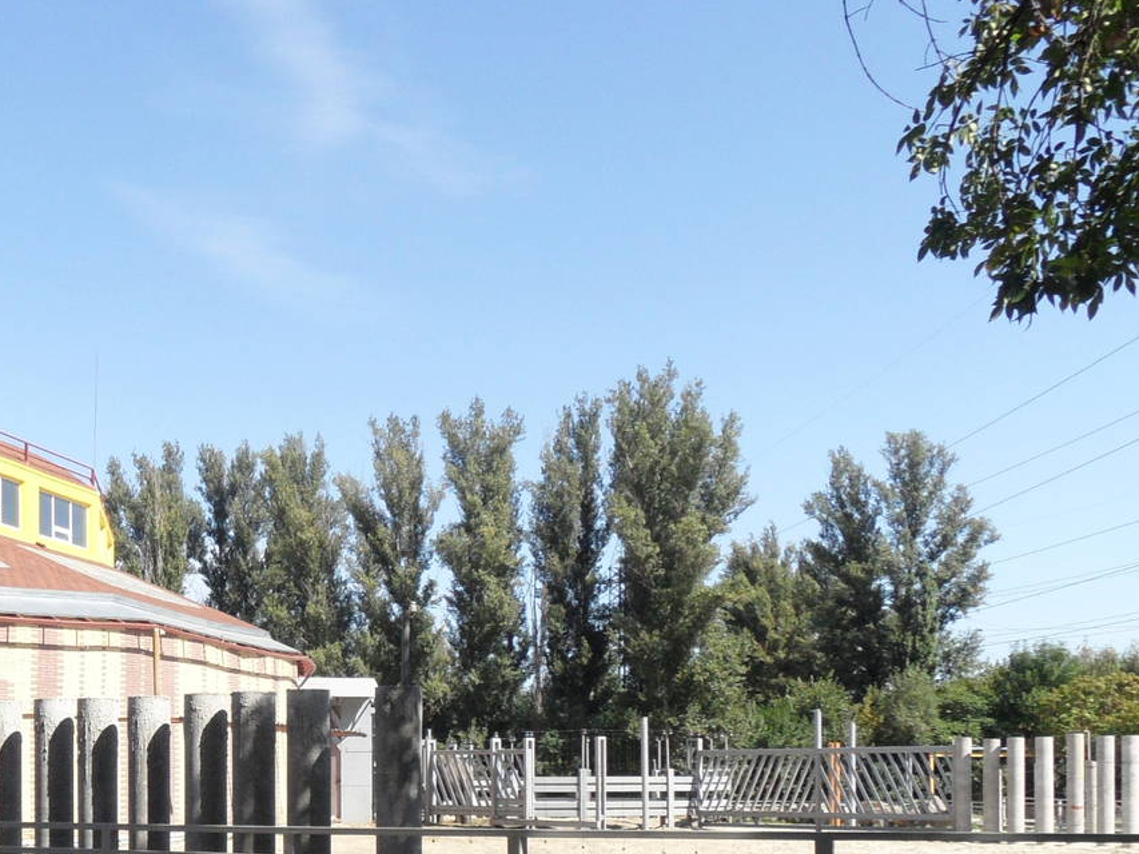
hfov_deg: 40.8
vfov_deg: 30.9
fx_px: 1481
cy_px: 749
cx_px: 282
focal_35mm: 45
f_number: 3.2
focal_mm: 3.9
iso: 100
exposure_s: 1/750
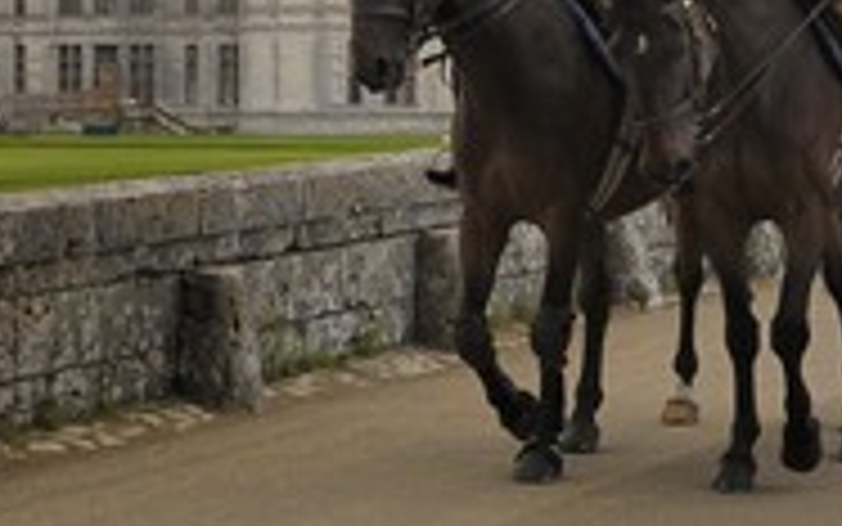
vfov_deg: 13.4
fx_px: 2204
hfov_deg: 21.3
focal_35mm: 96
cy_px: -27
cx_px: 126
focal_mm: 28
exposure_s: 1/160
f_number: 6
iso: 100
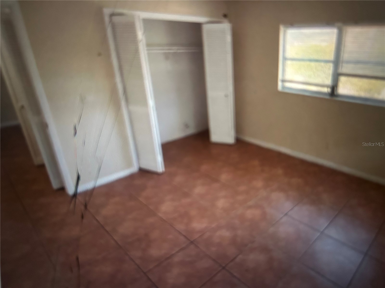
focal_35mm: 26
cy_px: 144
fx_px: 289
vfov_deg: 53.1
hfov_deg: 67.3
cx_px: 192
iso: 500
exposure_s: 1/41
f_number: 1.5
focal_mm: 5.7
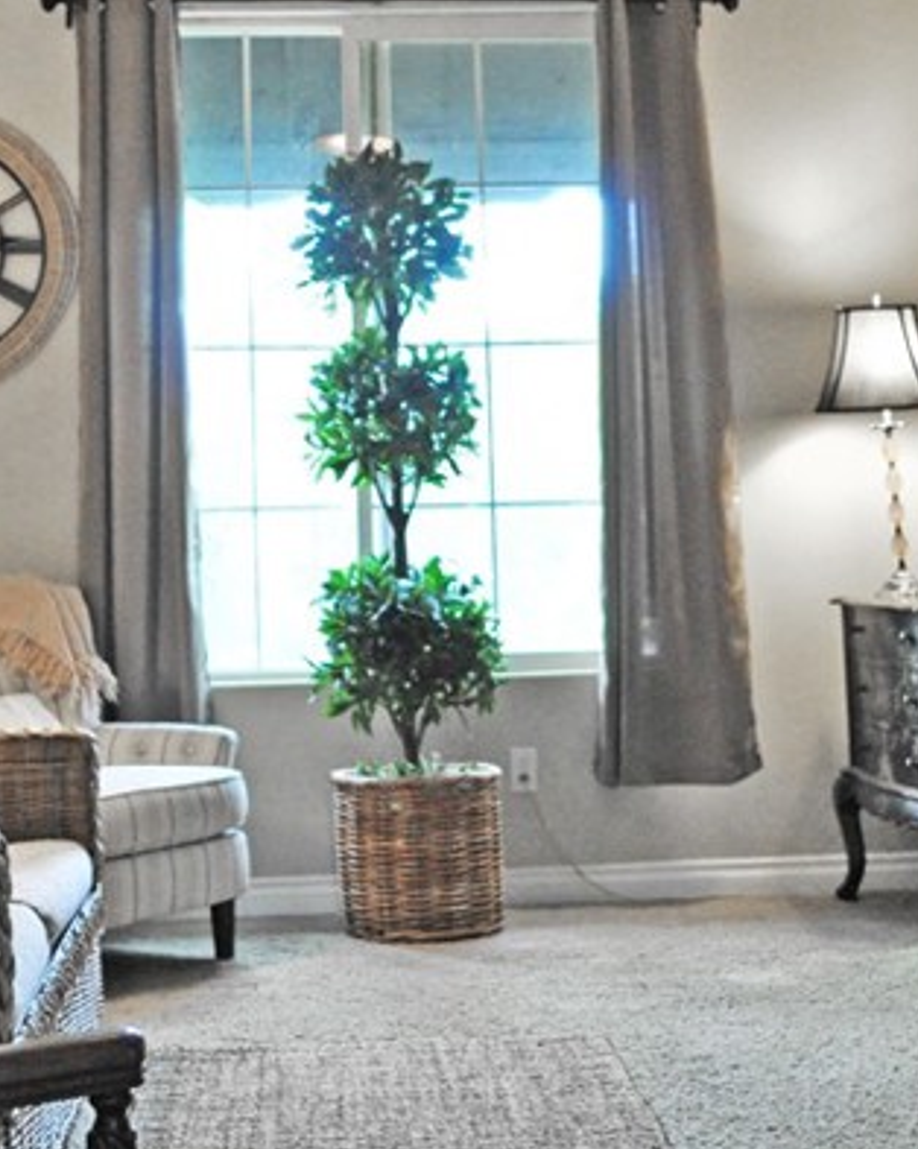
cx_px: 351
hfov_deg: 23.1
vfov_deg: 28.4
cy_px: 333
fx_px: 2243
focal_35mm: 66
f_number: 4
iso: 800
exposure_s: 1/60
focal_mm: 18
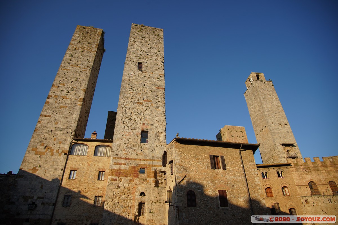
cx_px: 169
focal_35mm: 20
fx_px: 188
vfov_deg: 61.9
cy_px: 112
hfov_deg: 84.0
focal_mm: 20
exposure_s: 1/250
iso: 100
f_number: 8
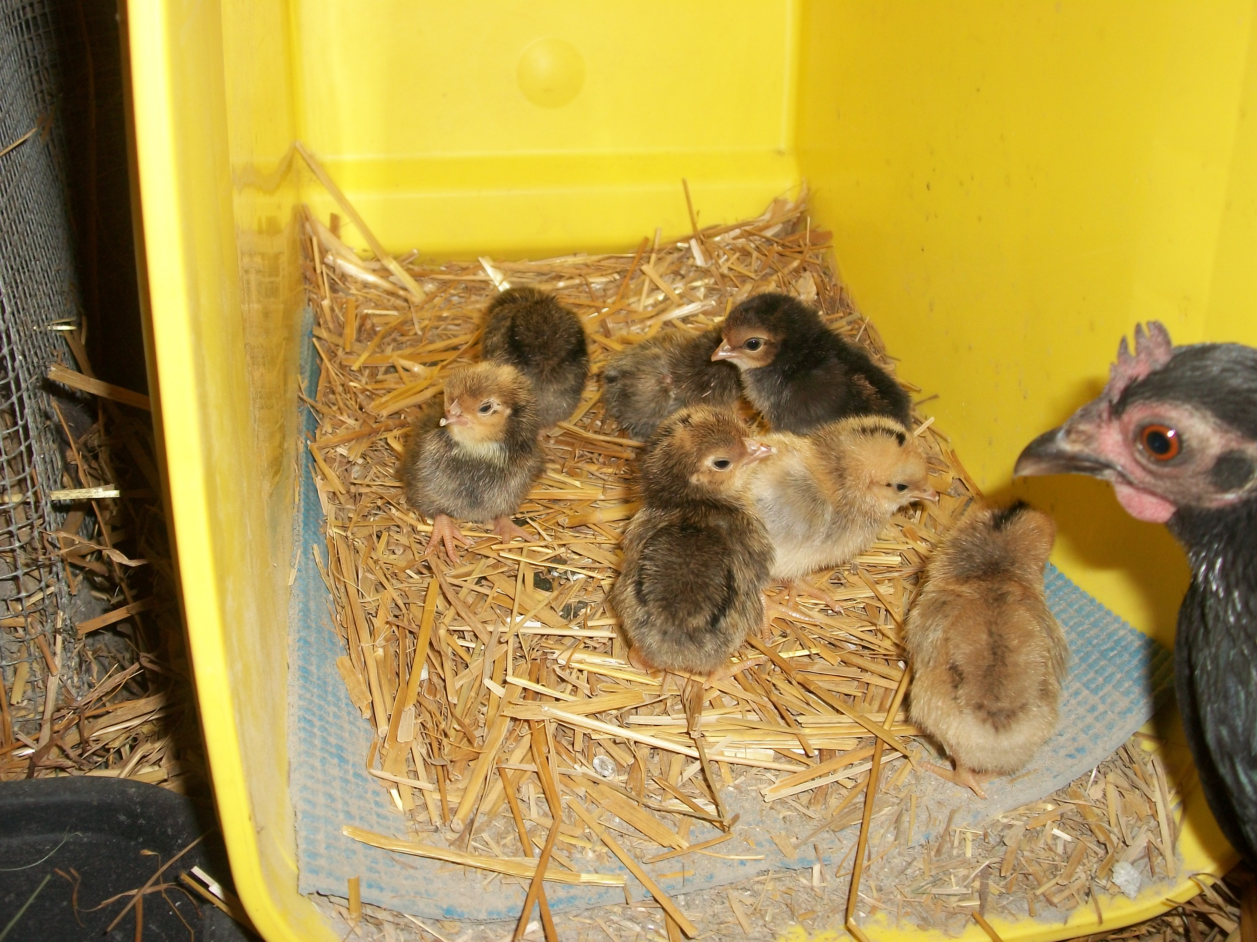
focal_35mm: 40
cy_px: 471
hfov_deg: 46.8
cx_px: 628
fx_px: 1453
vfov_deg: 36.0
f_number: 3.2
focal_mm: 7.1
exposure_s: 1/80
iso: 80
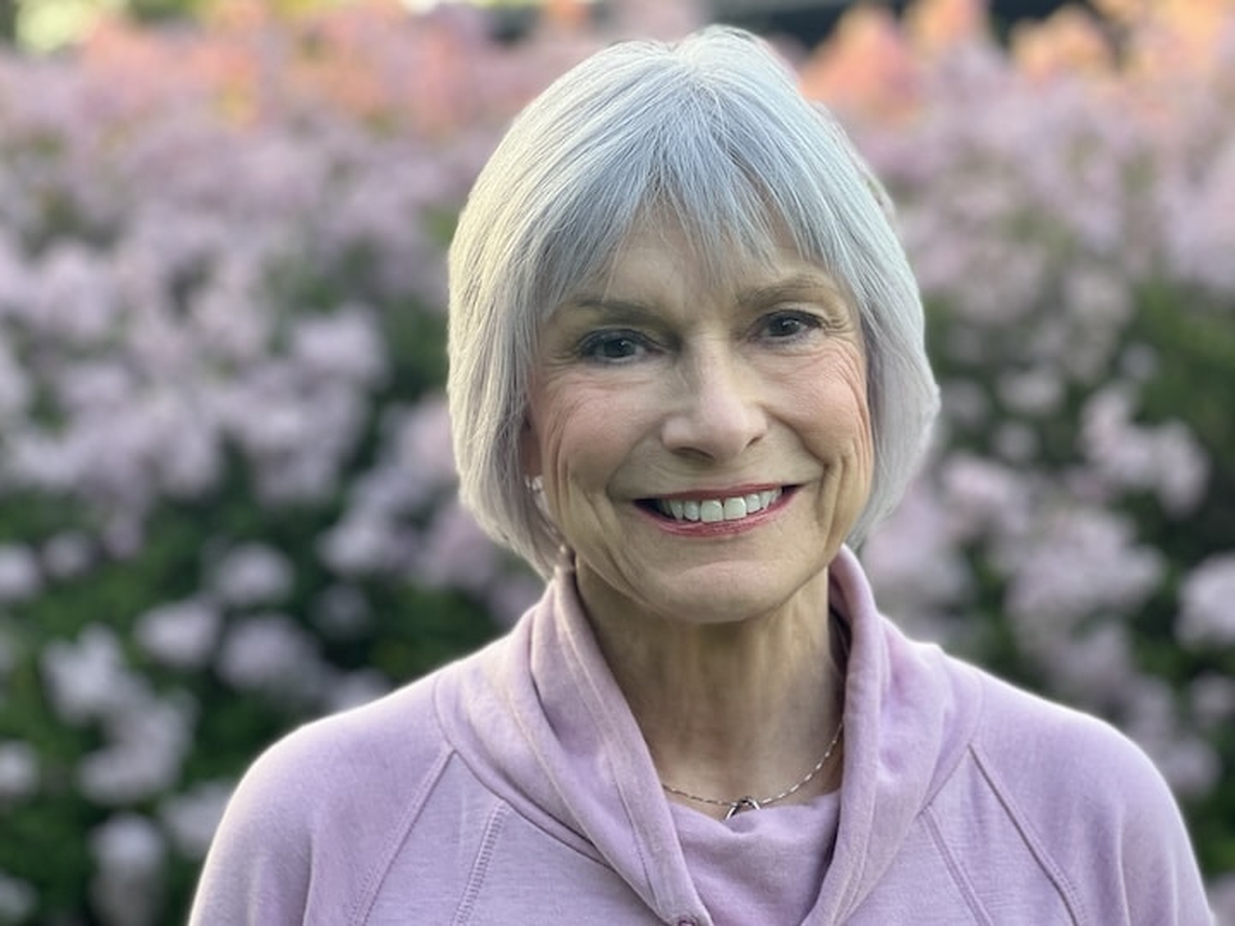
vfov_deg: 19.1
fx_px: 2747
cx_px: 618
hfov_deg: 25.3
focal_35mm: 77
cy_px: 463
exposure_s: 1/121
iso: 200
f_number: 2.8
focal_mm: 9
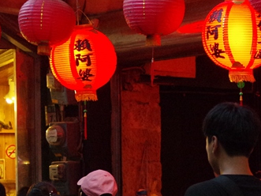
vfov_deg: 9.7
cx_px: 281
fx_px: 1138
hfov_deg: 12.9
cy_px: 212
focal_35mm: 151
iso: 3200
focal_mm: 35
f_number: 2.8
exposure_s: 1/320
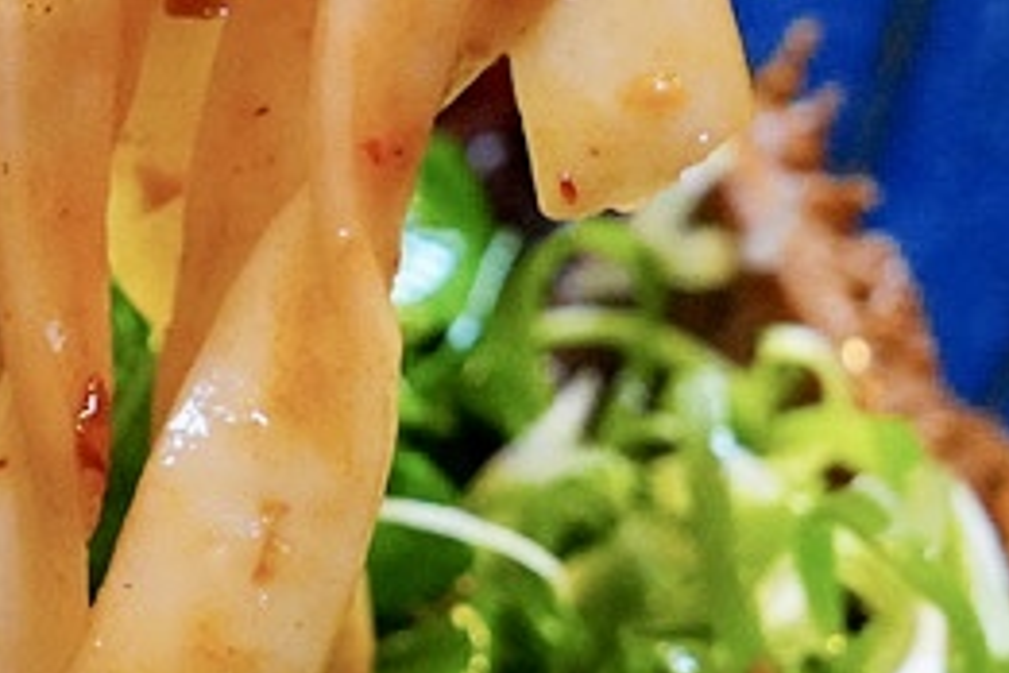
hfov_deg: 10.0
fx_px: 5717
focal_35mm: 204
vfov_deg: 6.7
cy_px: 141
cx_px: 27
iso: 6400
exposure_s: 1/200
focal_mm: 52
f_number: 7.1
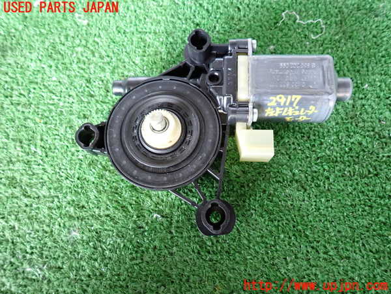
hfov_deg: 69.4
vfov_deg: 54.9
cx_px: 196
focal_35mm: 25
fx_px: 282
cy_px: 147
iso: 320
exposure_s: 1/30
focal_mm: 4.5
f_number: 2
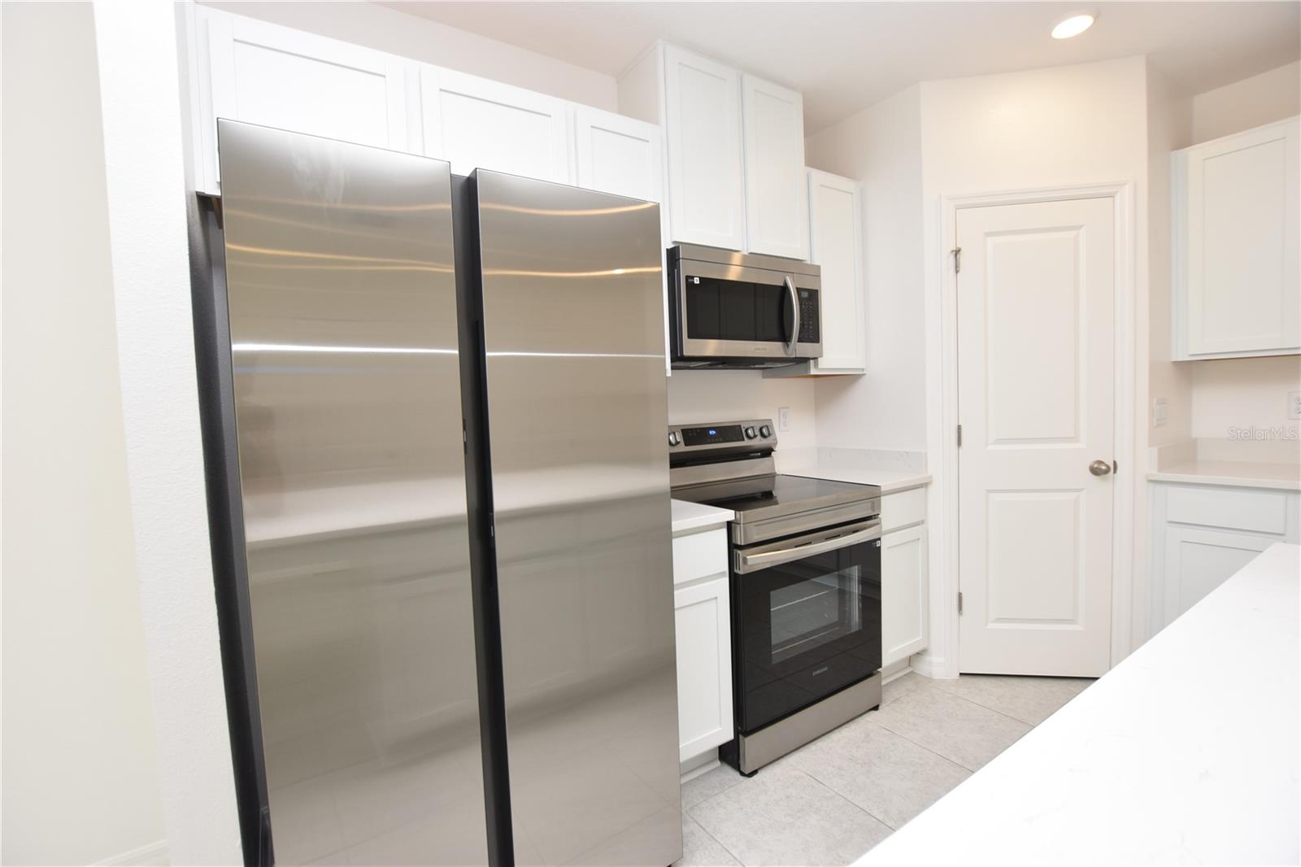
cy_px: 434
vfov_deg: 77.3
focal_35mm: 15
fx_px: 542
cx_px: 650
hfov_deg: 100.4
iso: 200
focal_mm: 10
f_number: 4.5
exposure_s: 1/80
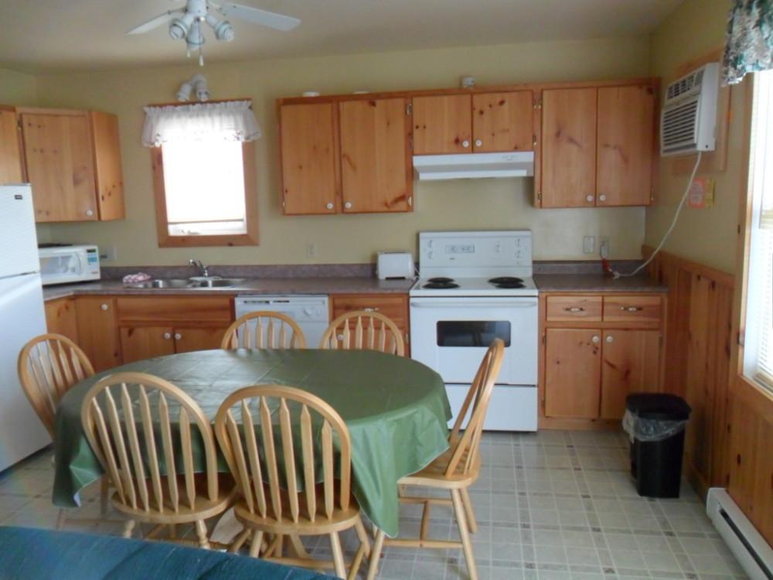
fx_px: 603
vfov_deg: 51.4
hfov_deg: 65.3
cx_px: 386
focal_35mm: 27
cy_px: 290
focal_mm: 4.9
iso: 320
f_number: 3.5
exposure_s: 1/30
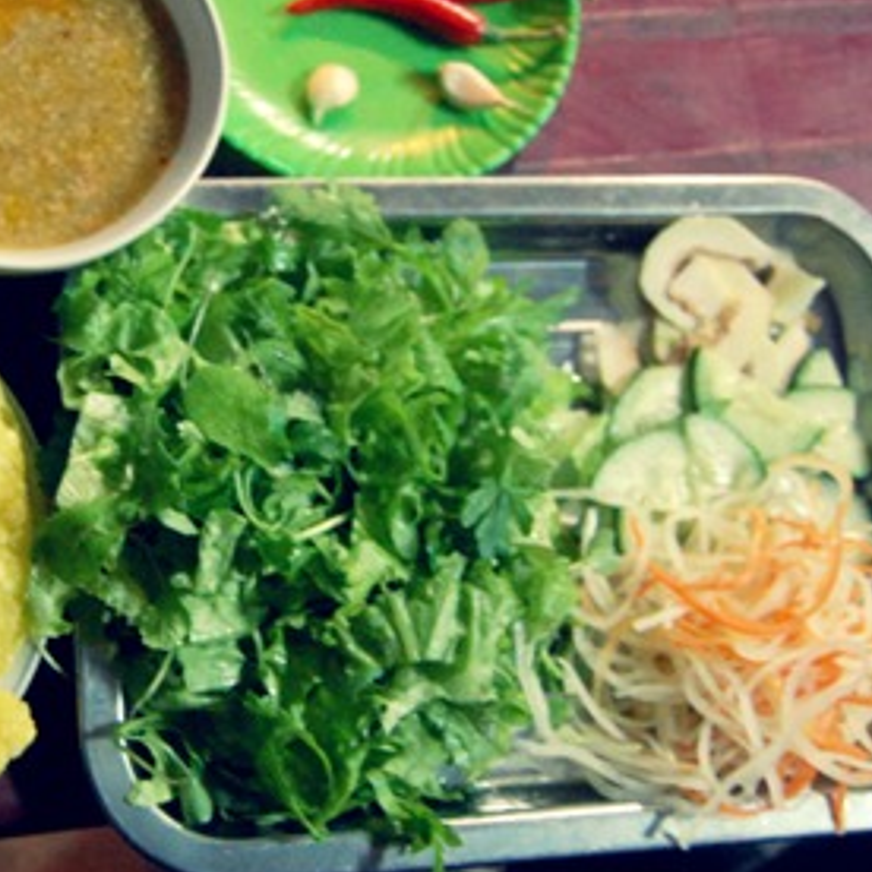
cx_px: 145
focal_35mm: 60
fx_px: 1710
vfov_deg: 28.6
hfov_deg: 27.9
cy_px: 363
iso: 1600
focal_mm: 26
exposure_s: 1/8
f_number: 4
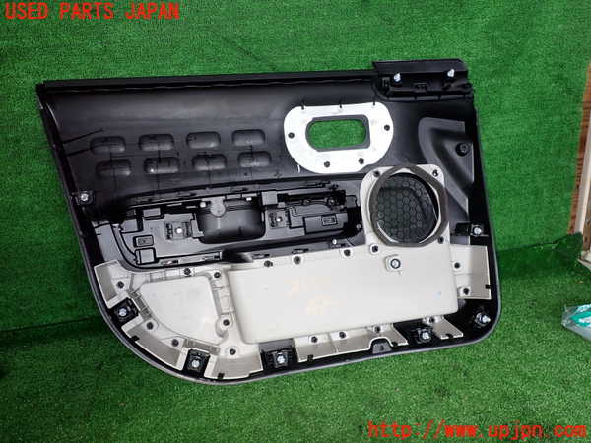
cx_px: 296
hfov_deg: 69.4
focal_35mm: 25
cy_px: 222
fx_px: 427
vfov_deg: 54.9
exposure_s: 1/125
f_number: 2.8
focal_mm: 4.5
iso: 100
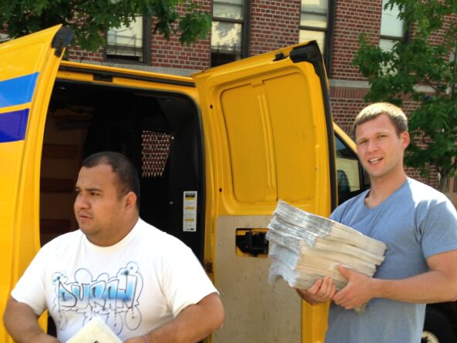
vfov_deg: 25.3
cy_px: 261
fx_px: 753
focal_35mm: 57
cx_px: 210
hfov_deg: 33.8
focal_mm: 4.12
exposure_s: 1/301
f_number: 2.4
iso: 50
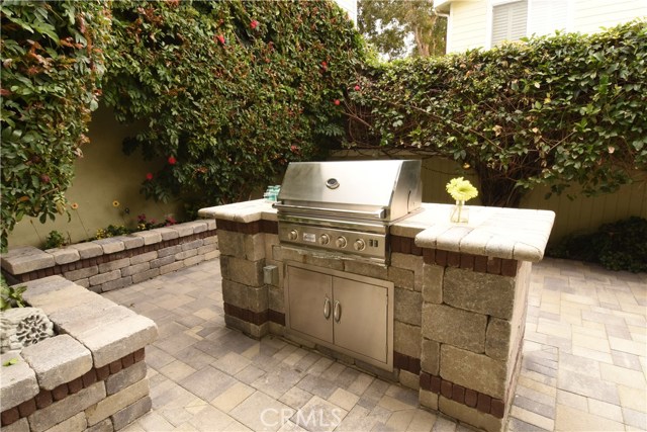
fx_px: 324
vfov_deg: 67.4
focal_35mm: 18
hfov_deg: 90.0
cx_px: 324
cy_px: 216
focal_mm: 12
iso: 400
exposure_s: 1/30
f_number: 16
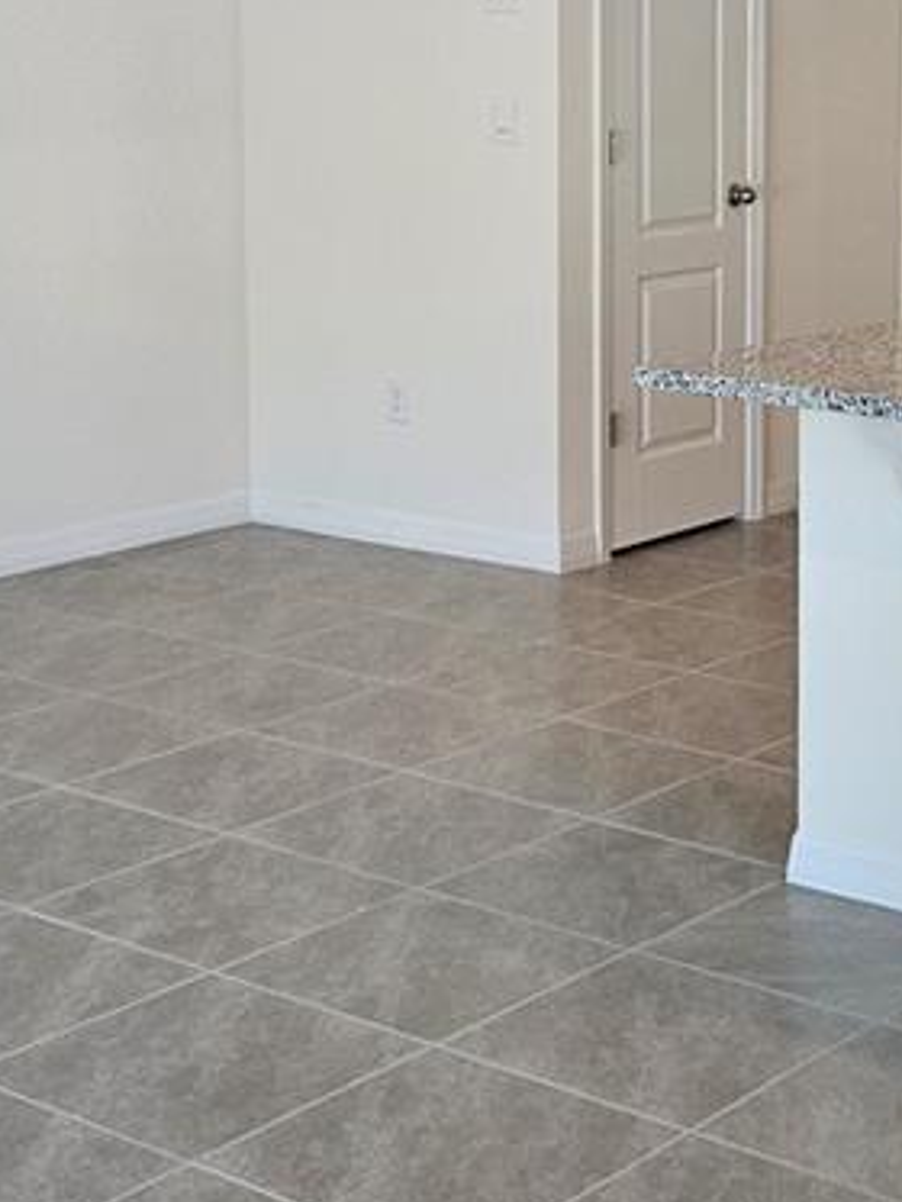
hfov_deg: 19.7
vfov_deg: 26.0
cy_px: 319
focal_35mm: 74
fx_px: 2570
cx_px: 741
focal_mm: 5.4
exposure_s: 1/120
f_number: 1.8
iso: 125
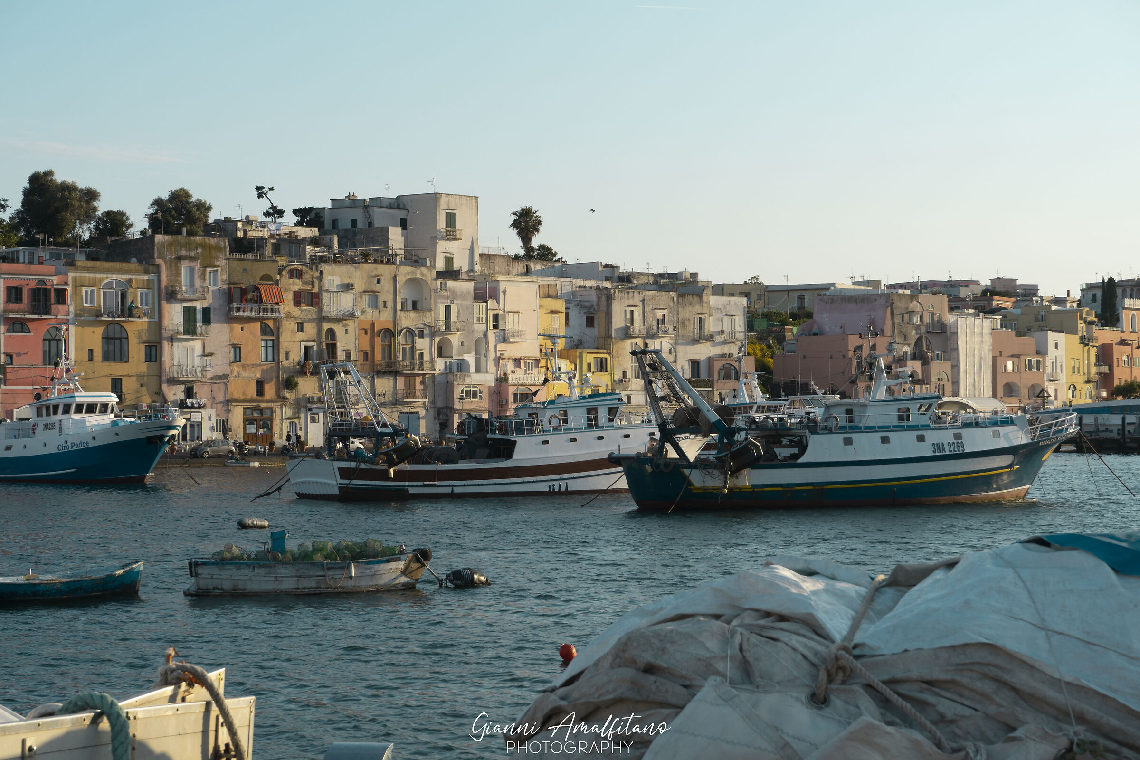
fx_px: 2216
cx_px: 570
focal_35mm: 70
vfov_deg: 19.5
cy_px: 380
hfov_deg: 28.8
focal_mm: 70
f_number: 14
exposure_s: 1/125
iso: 200
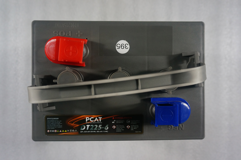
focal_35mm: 30
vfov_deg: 43.5
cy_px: 80
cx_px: 120
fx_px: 201
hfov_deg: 62.0
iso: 800
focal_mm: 20
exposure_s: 1/60
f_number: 4
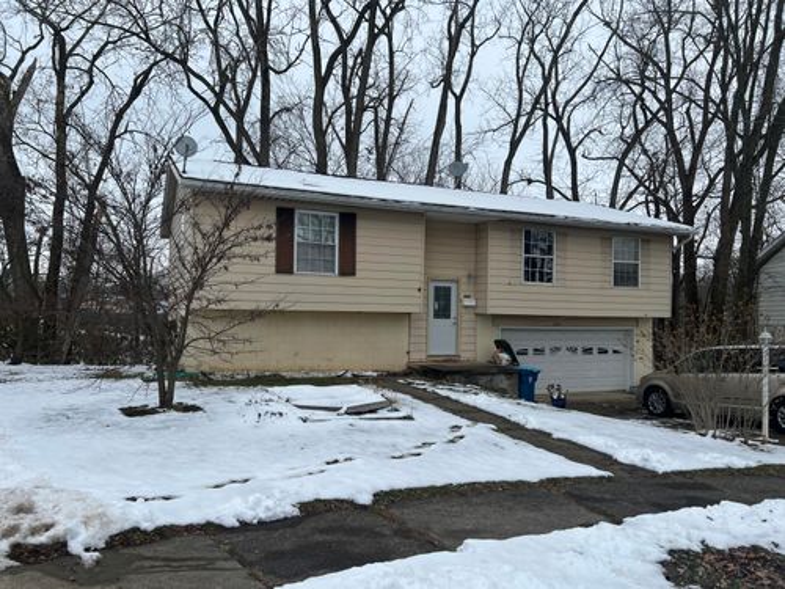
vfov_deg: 53.1
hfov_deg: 67.3
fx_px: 590
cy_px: 294
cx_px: 392
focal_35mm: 26
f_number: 1.5
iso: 50
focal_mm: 5.7
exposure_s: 1/2513
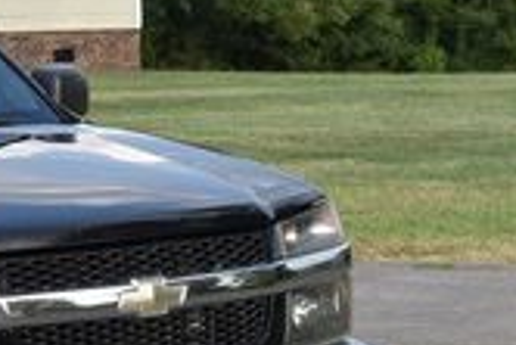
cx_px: -143
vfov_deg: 7.4
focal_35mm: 185
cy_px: 129
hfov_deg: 10.9
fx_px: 2654
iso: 200
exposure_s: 1/250
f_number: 8
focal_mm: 32
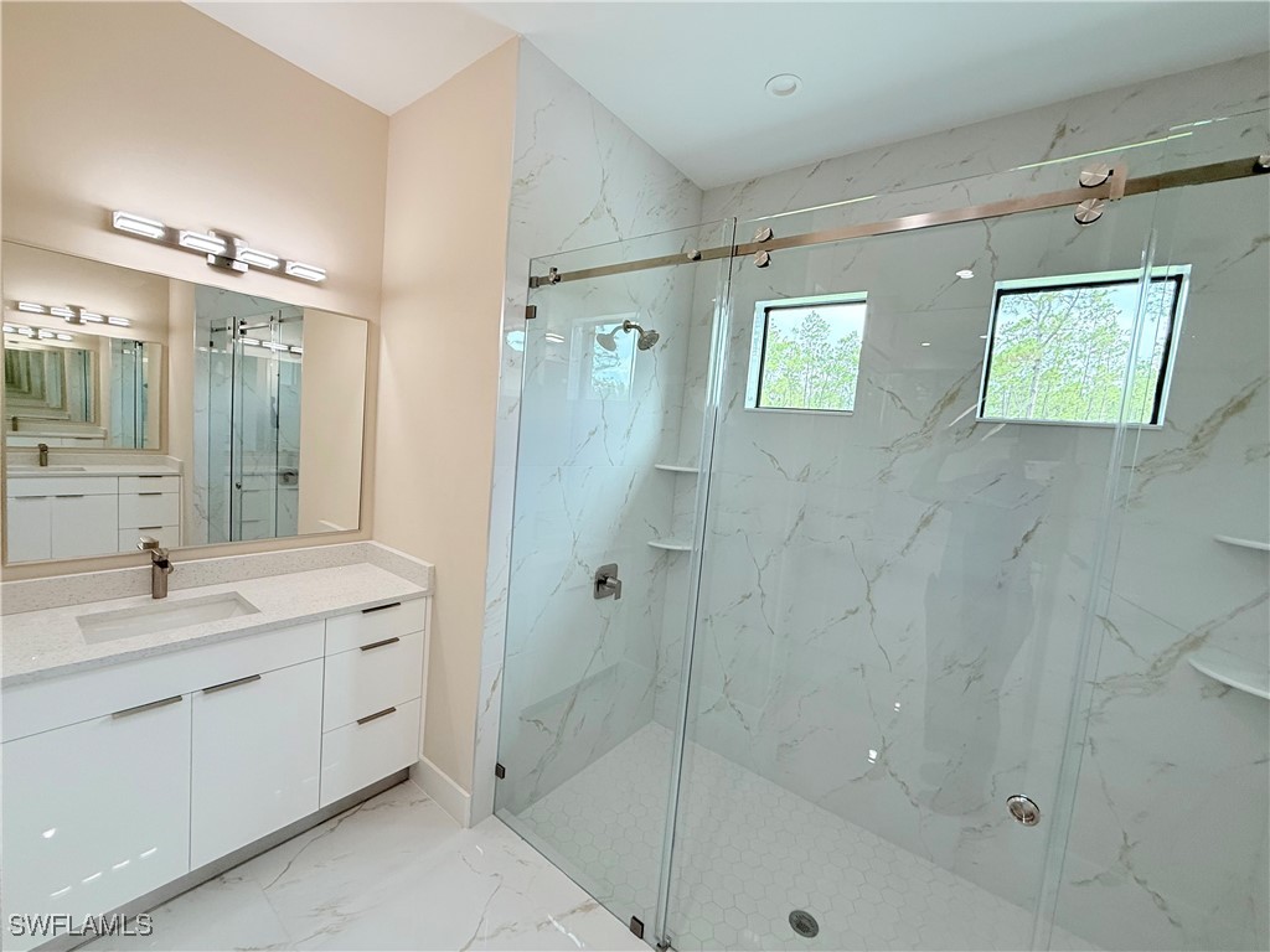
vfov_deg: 85.7
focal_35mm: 14
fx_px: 514
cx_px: 635
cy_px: 476
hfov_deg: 102.1
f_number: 2.2
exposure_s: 1/120
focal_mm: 2.22
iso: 125
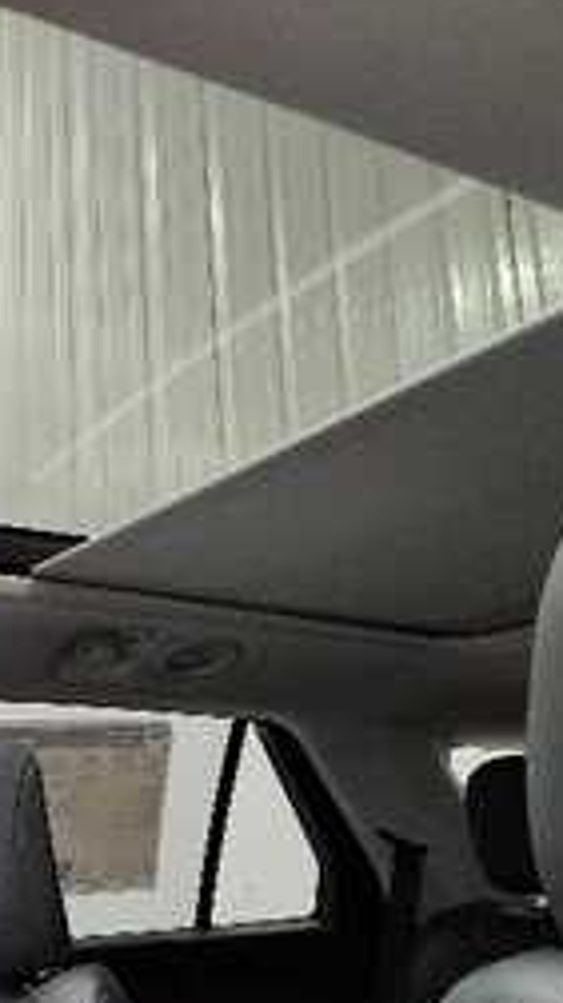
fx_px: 1063
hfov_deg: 28.4
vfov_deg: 50.3
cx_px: 44
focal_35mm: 40
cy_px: 575
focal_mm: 5.56
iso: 400
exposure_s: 1/120
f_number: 1.8
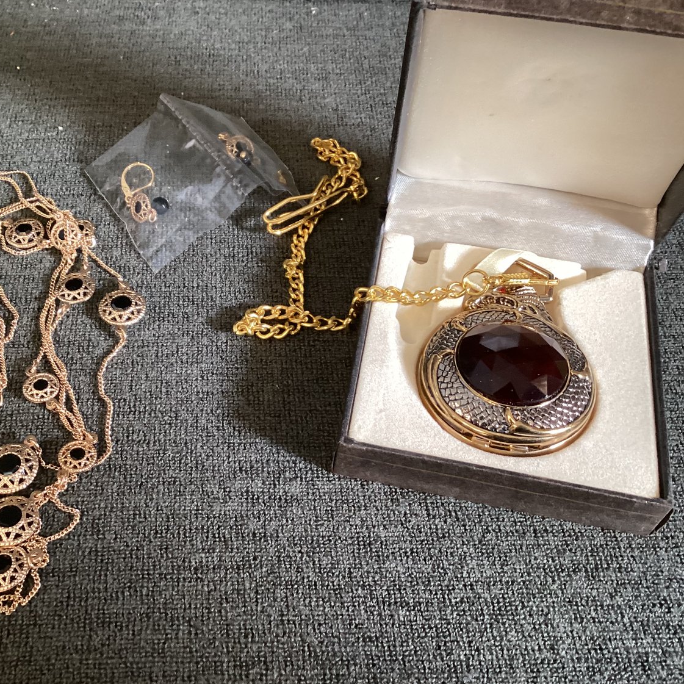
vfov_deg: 44.9
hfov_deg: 44.6
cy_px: 344
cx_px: 257
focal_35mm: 37
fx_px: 827
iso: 250
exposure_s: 1/50
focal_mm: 3.3
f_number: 2.4
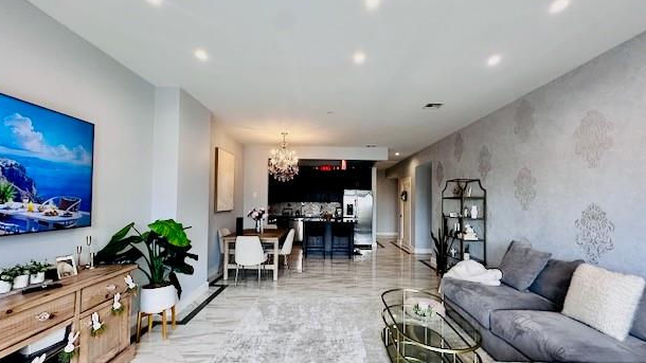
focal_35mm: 16
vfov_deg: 67.0
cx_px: 327
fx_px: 274
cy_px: 194
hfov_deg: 99.4
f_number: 2.2
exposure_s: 1/120
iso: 200
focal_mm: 2.22
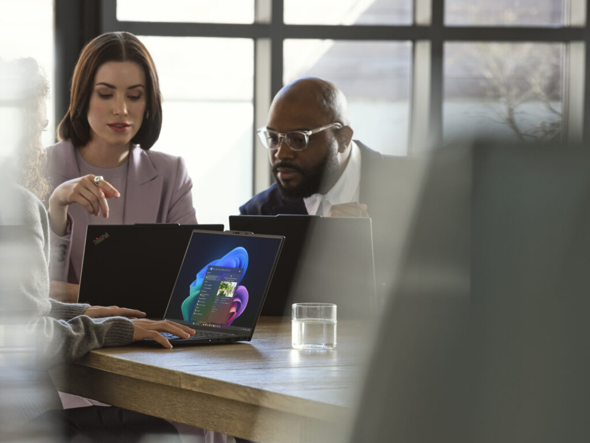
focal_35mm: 198
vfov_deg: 7.5
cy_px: 222
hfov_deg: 10.0
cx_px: 295
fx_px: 3375
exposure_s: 1/40
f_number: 11
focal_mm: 250
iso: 800
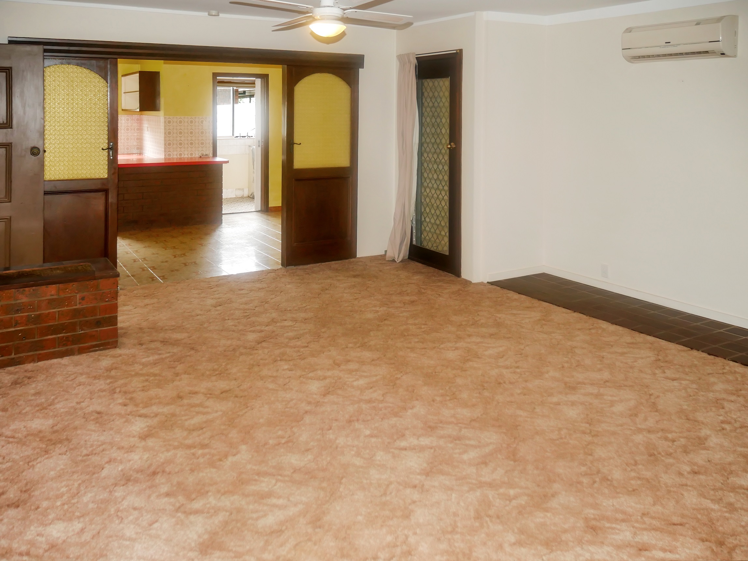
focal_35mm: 28
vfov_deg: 49.8
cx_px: 374
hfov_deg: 63.4
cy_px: 280
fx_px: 605
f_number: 3.5
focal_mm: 14
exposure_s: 1/60
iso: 500
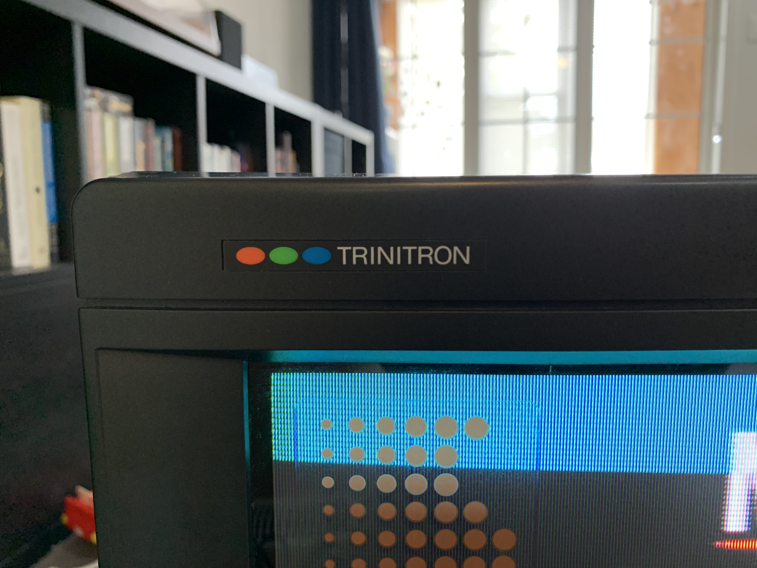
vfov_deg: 53.1
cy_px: 284
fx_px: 569
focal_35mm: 26
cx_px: 378
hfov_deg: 67.3
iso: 250
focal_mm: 4.25
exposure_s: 1/60
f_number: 1.8
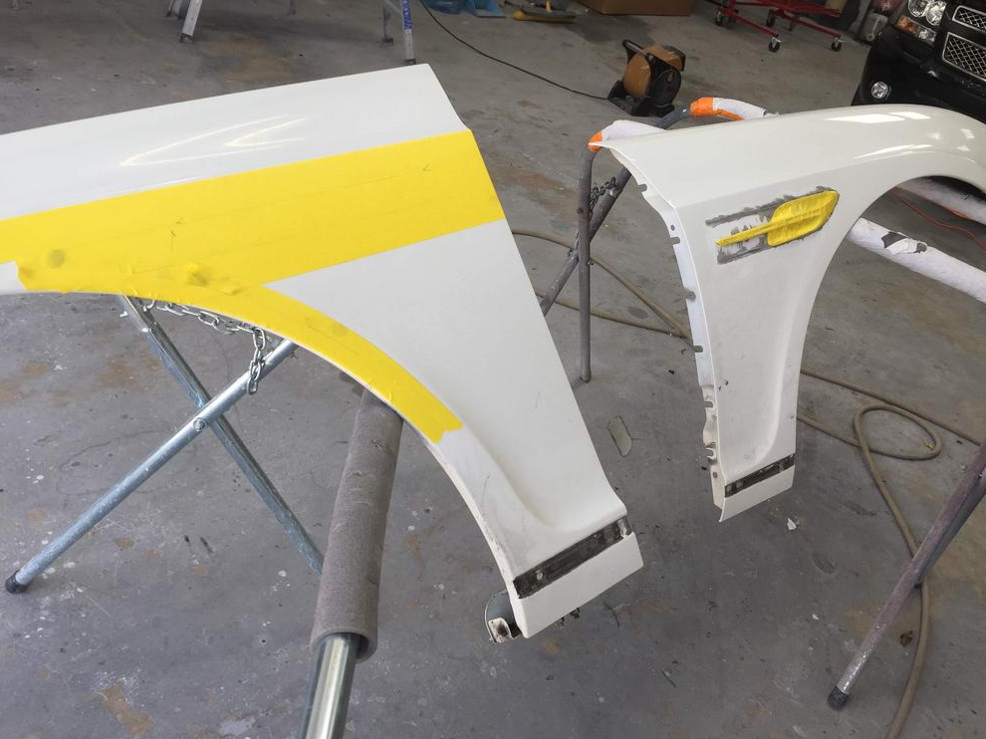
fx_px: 854
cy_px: 360
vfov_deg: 46.8
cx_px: 505
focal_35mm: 30
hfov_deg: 60.0
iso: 32
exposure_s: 1/304
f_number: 2.2
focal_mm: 4.15
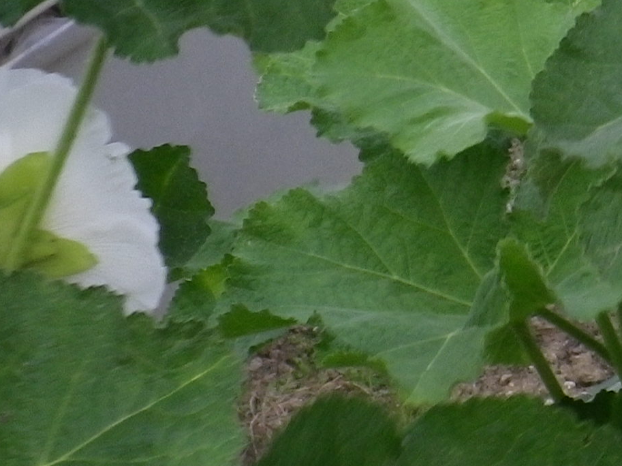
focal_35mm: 206
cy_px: -50
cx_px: 1294
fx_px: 3700
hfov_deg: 9.0
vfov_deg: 7.2
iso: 80
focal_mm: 8.46
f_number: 4.6
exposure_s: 1/80
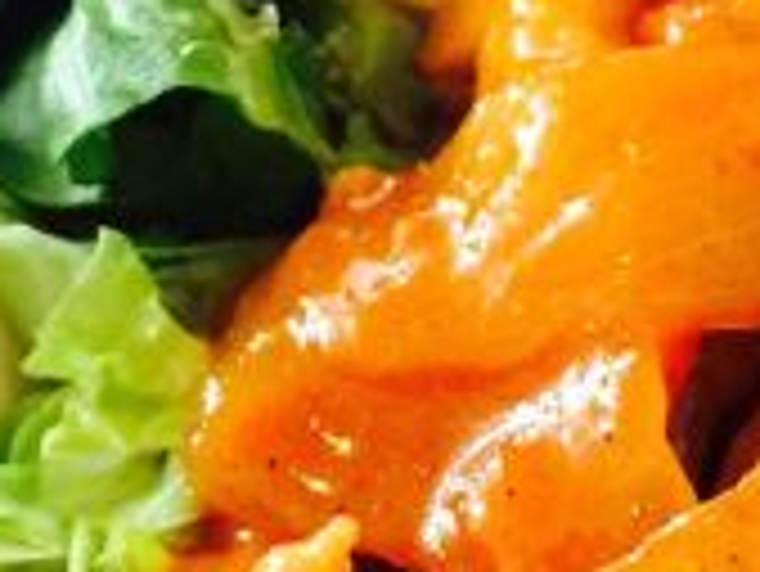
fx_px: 2636
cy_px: 169
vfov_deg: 12.3
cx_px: 405
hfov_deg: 16.4
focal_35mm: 120
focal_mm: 4.15
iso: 100
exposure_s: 1/30
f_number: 2.2
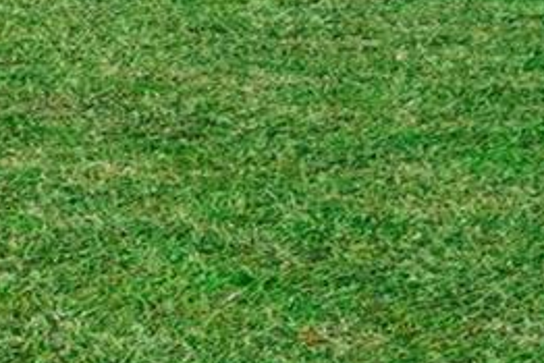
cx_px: -1553
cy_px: -350
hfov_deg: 8.6
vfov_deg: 10.2
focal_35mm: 125
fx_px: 1890
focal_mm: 16
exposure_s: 1/200
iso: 125
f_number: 5.6
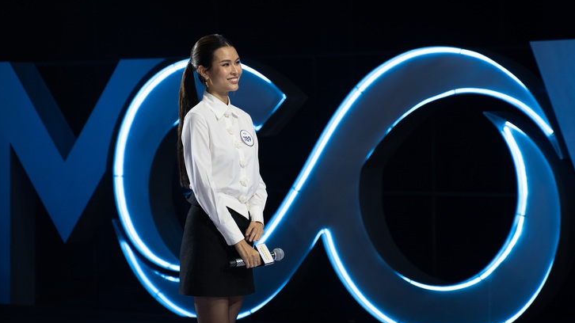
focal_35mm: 118
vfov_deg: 10.3
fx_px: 1799
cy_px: 171
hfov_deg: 18.2
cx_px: 287
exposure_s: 1/160
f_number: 3.2
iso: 320
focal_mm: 75
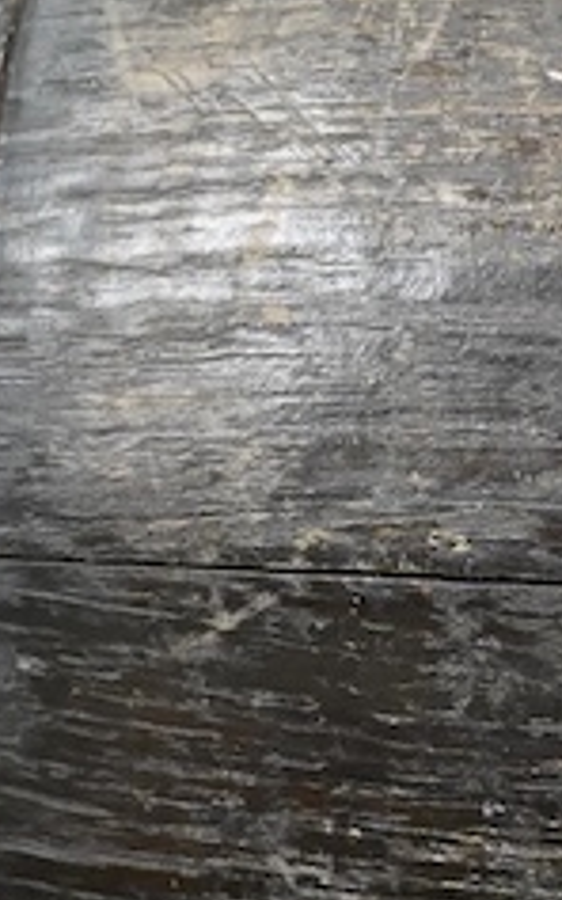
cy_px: 190
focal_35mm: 218
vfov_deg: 9.6
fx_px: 5346
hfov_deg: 6.0
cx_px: 807
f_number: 4
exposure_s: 1/160
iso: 2500
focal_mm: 30
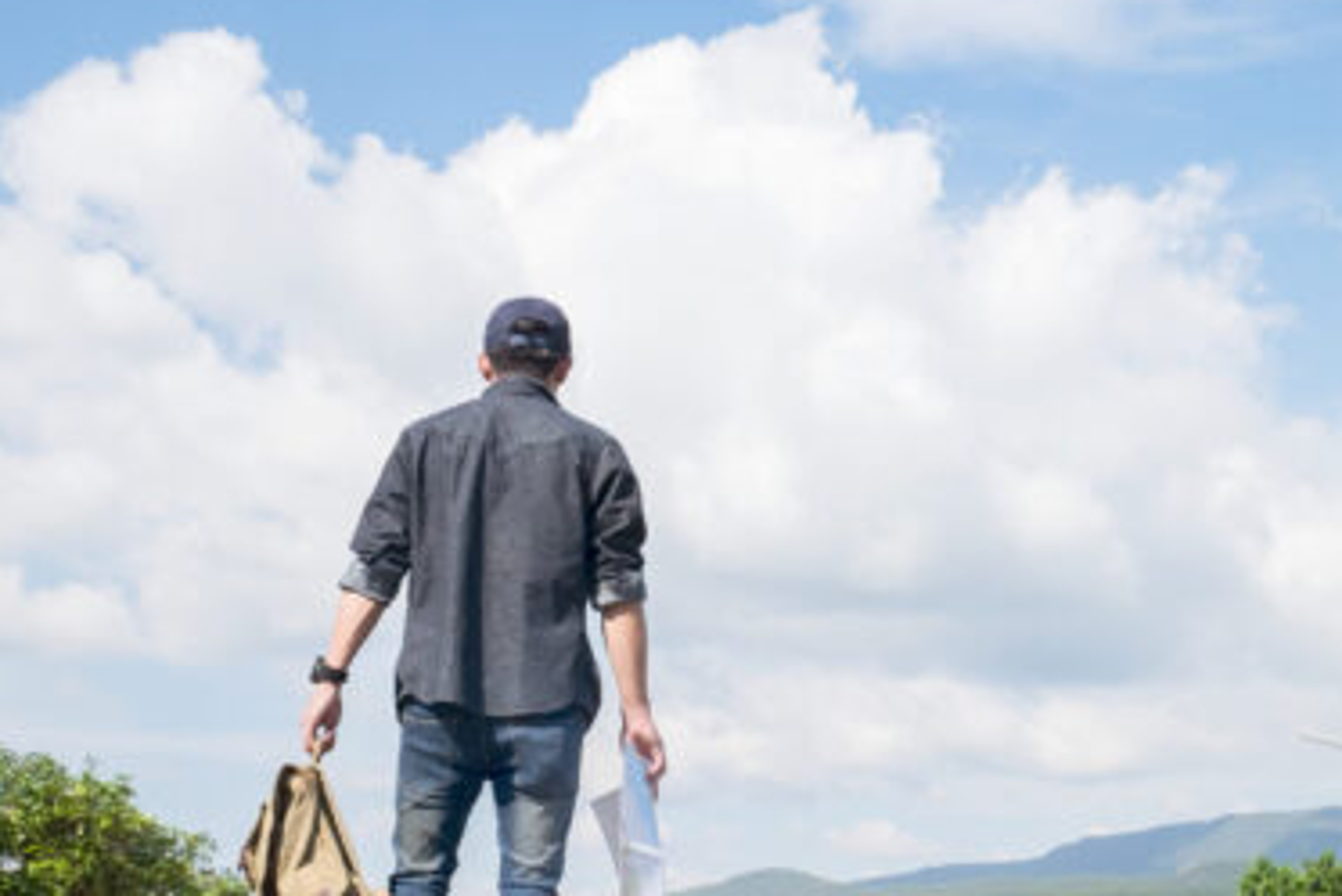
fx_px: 2237
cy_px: 614
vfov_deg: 22.5
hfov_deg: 33.4
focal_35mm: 60
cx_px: 709
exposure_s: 1/800
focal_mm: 21.4
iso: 200
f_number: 6.4
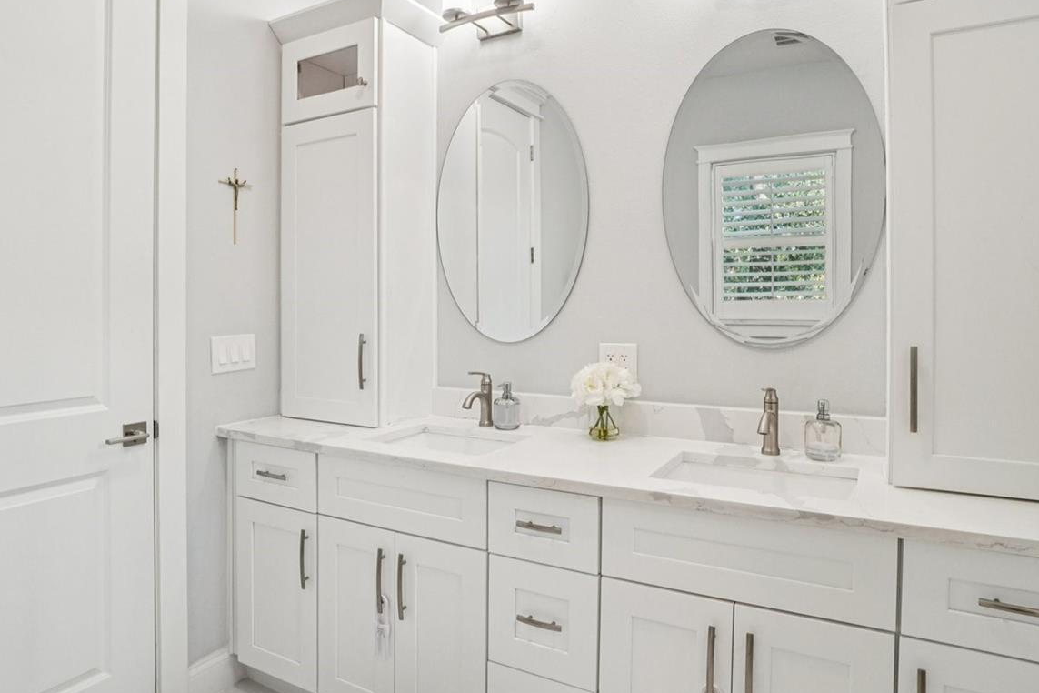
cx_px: 524
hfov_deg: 81.2
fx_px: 606
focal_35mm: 21
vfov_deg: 59.4
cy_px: 316
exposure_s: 1/30
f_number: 8
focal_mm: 10
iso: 400
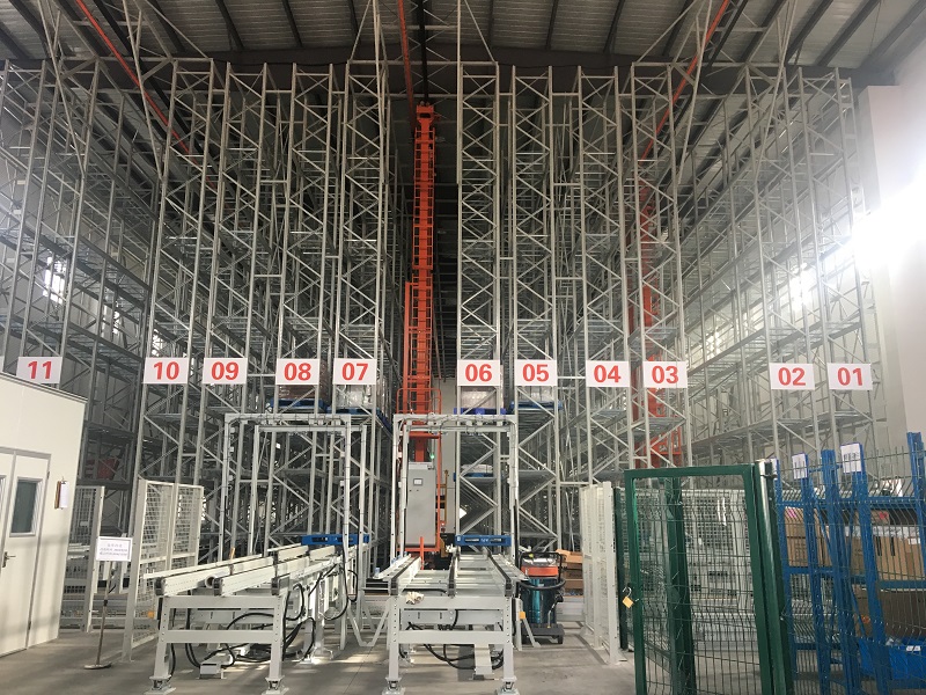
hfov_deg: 61.7
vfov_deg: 48.2
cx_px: 463
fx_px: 776
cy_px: 348
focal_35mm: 29
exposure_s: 1/33
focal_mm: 4.15
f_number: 2.2
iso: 50
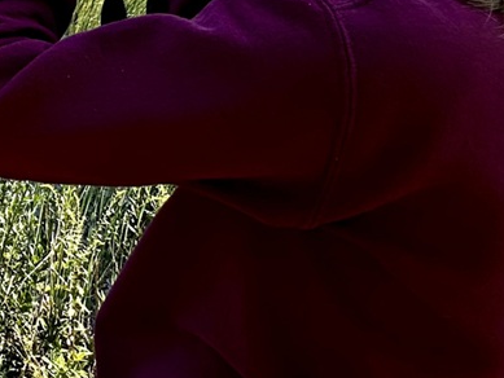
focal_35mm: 54
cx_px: -218
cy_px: -64
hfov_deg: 27.1
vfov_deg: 24.7
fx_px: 786
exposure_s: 1/1125
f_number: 2.2
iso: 50
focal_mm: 2.22
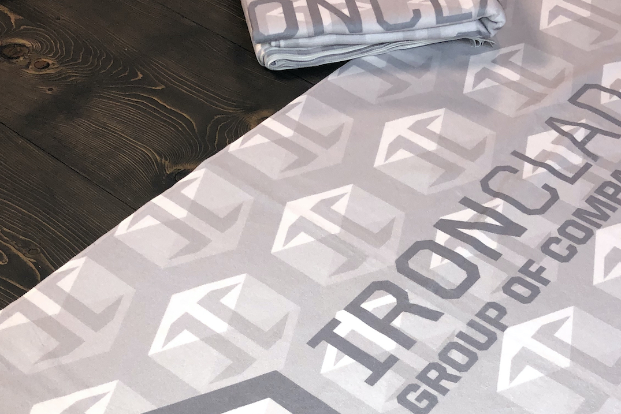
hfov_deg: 38.1
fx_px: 897
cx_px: 354
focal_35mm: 52
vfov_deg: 24.9
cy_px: 408
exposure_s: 1/120
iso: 50
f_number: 1.8
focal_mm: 3.99
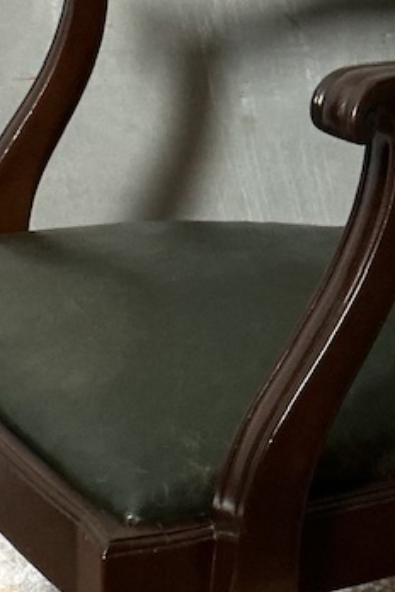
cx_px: 349
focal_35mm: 111
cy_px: 328
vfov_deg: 18.4
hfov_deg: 12.3
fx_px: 1827
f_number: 1.8
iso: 320
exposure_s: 1/25
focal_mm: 3
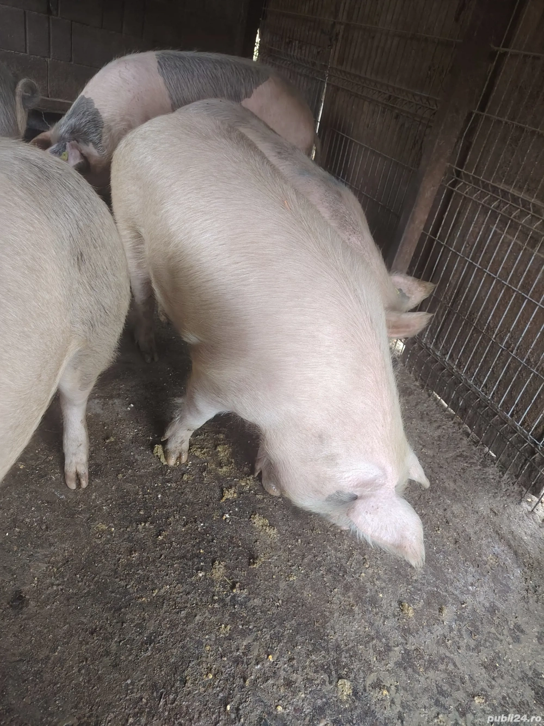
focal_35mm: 24
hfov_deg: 56.8
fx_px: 503
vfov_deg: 71.6
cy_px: 363
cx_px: 272
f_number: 1.75
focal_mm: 5.25
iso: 3341
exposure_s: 1/100
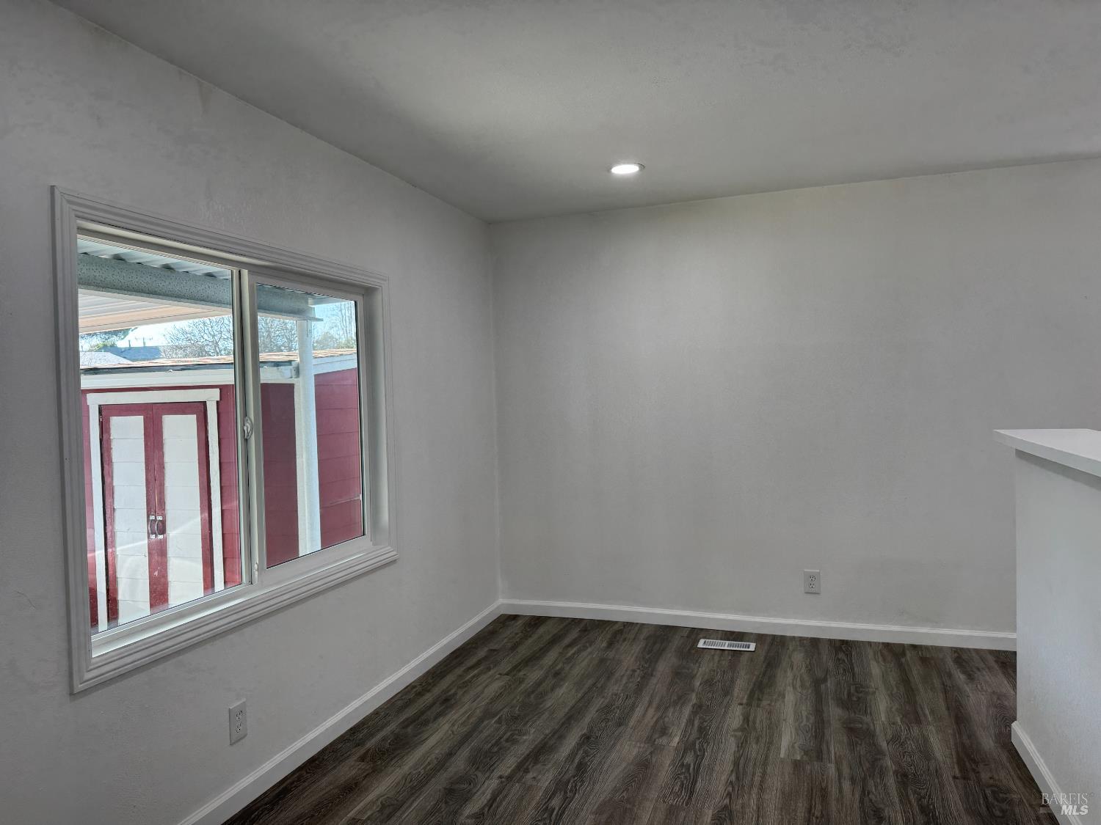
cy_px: 412
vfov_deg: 56.8
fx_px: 763
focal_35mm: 24
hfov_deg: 71.6
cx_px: 550
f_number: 1.78
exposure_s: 1/170
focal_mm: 6.76
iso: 64
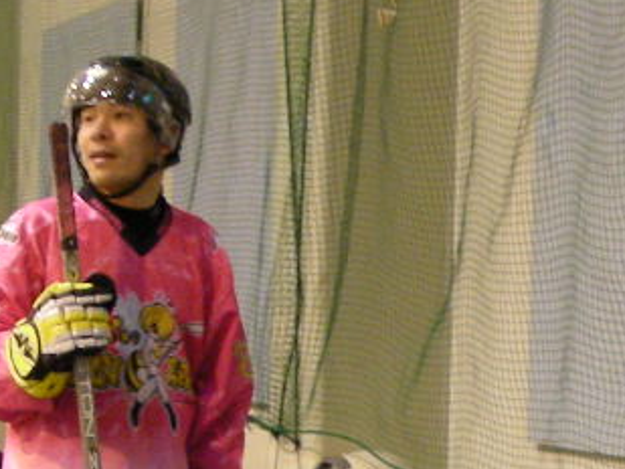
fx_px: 2276
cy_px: 598
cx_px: 413
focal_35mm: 126
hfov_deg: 15.6
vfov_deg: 11.5
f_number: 3.5
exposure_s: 1/8
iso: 205
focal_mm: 6.3
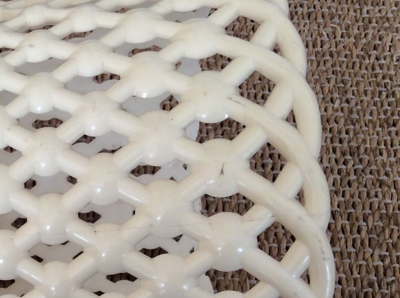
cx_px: 14
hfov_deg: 27.9
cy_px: 210
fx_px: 762
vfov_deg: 22.1
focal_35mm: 66
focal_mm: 3.3
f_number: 2.4
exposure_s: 1/100
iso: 50
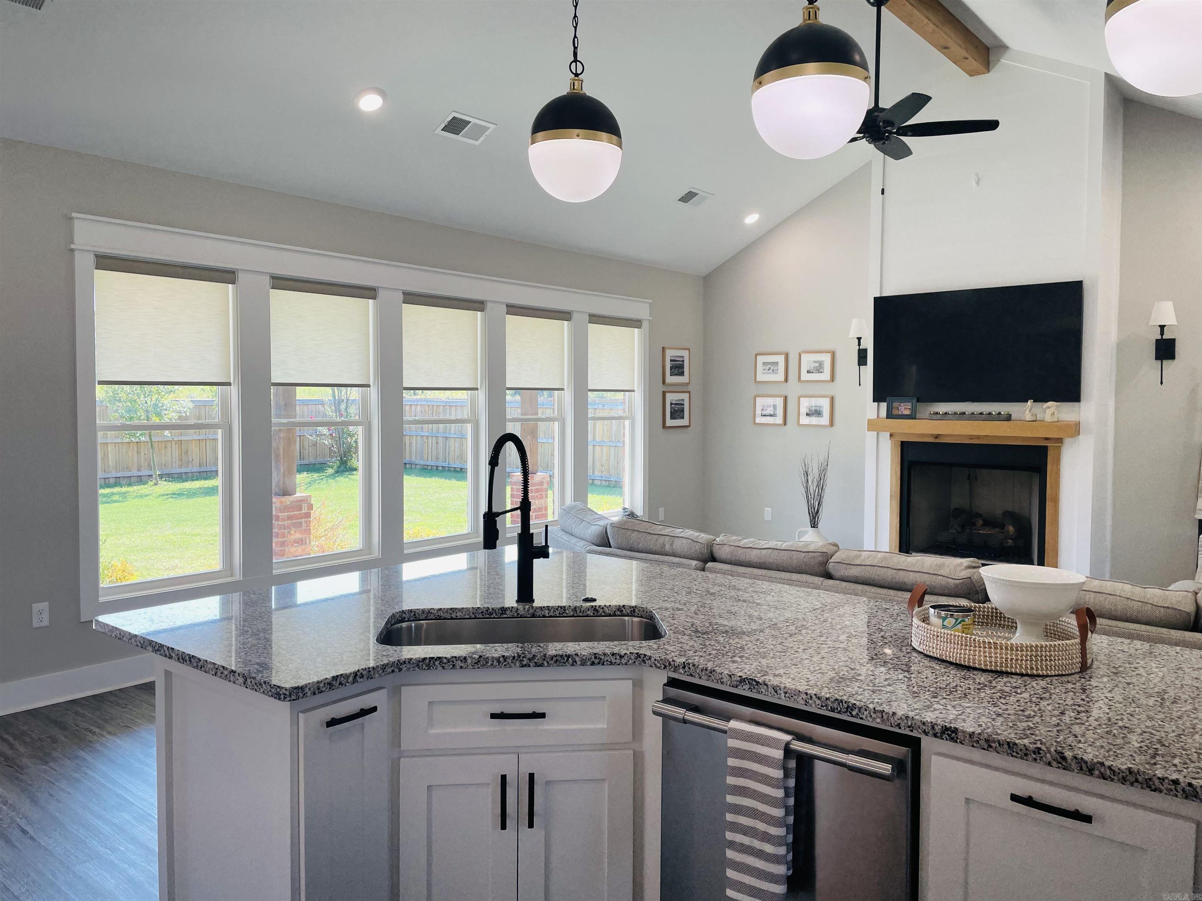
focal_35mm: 26
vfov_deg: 53.1
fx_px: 903
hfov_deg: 67.3
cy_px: 450
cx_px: 601
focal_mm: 4.2
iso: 32
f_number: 1.6
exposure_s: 1/143
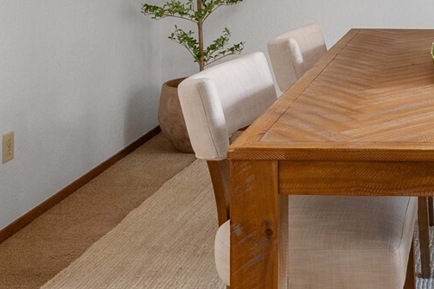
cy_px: -22
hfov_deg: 33.7
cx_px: 432
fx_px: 651
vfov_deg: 23.6
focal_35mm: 54
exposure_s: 1/8
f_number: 7.1
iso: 1000
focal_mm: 16
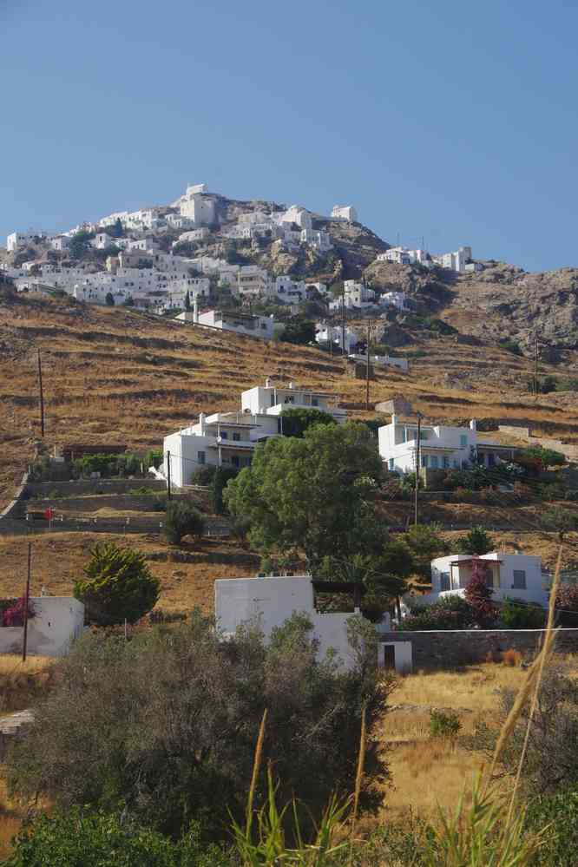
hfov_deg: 15.7
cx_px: 289
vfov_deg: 23.4
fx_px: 2095
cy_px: 434
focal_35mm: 87
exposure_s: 1/100
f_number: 11
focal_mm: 57.5
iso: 200
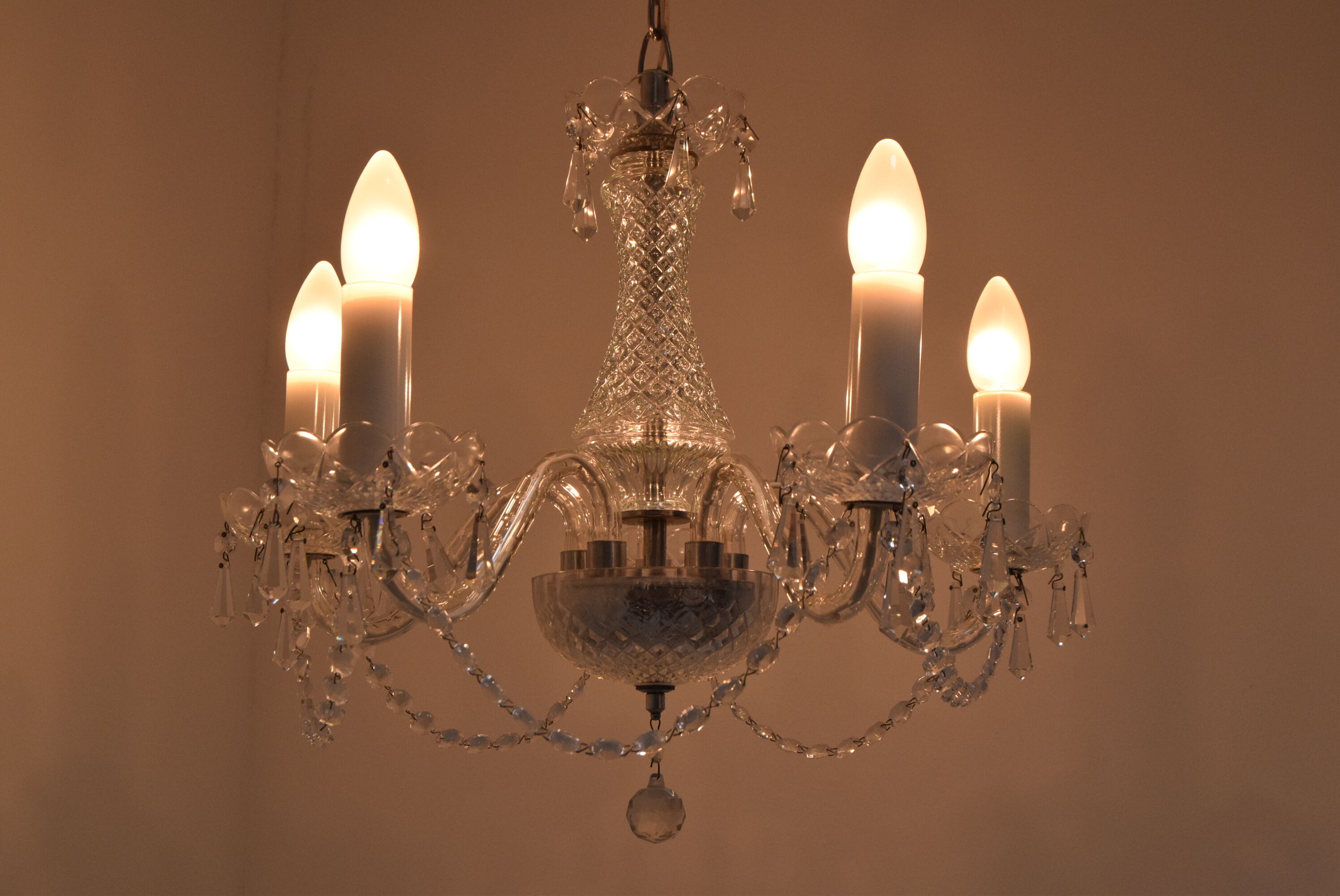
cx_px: 670
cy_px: 448
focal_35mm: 57
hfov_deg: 35.0
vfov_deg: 23.8
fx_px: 2123
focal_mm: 38
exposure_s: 1/400
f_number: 10
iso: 1600
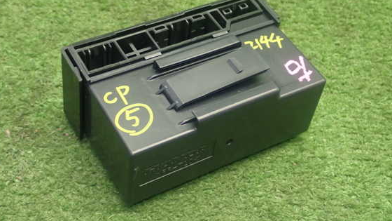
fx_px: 655
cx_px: 189
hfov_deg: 33.3
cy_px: 93
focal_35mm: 63
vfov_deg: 19.1
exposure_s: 1/40
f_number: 3.3
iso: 800
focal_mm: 9.65
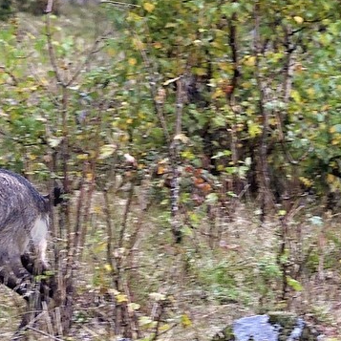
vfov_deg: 2.3
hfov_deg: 2.3
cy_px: -17
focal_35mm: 762
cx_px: -264
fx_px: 8493
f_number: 5
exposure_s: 1/250
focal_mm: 200
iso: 1600
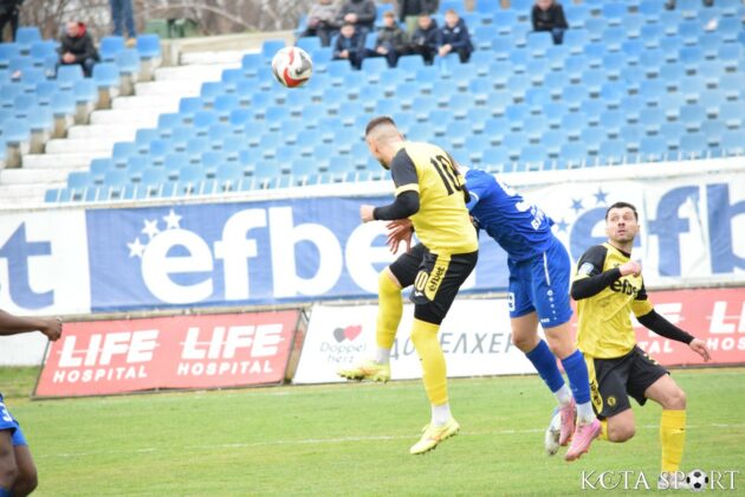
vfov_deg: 4.4
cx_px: 372
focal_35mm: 315
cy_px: 248
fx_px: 6518
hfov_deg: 6.5
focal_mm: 210
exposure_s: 1/800
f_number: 5.3
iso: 1600
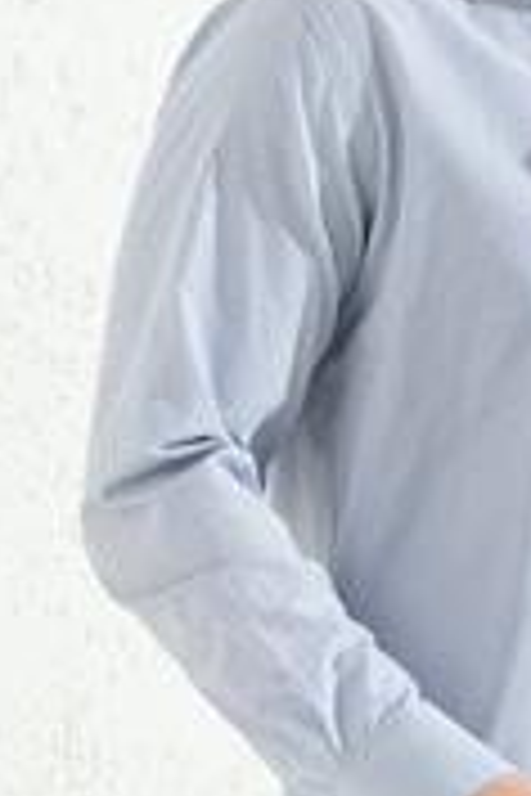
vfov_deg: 4.5
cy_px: 295
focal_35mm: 459
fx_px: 10155
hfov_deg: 3.0
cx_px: 567
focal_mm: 175
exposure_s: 1/160
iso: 125
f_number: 6.3
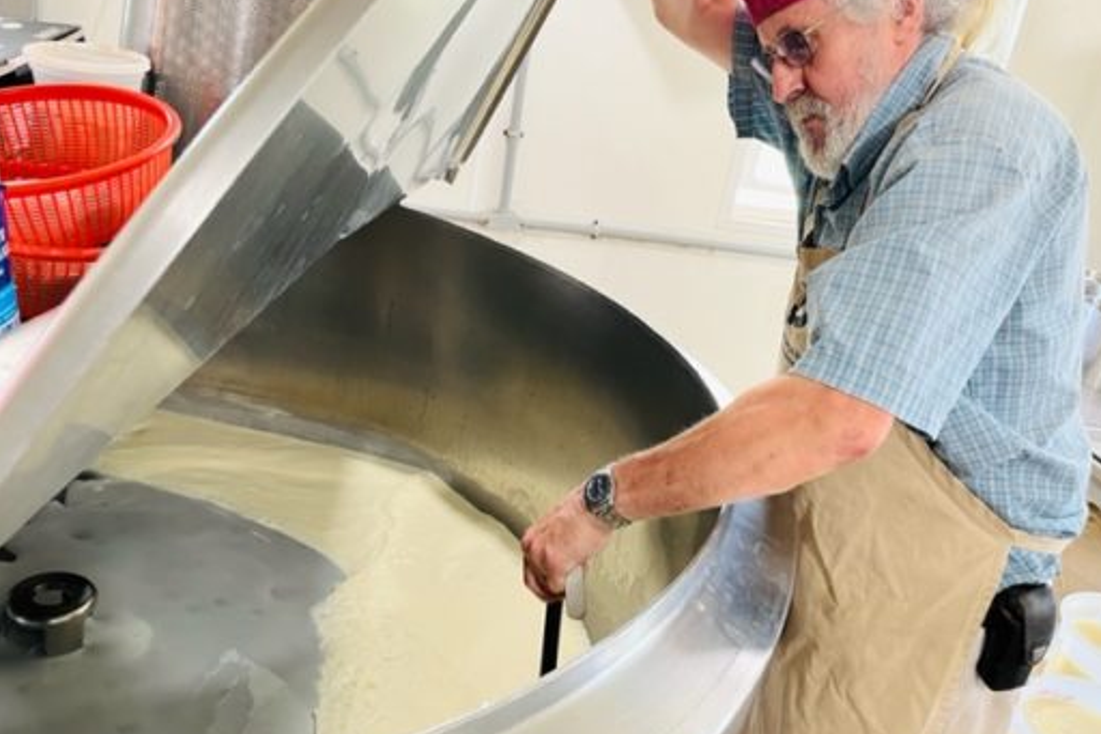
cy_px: 325
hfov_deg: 65.5
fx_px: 856
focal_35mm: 28
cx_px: 566
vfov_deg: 46.3
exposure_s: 1/60
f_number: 1.6
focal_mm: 5.1
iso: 100
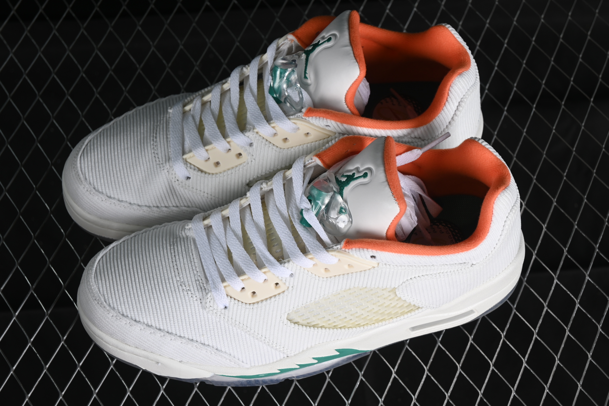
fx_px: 1269
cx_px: 304
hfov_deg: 27.0
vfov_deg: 18.2
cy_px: 203
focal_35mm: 75
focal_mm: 50
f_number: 7.1
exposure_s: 1/80
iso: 160
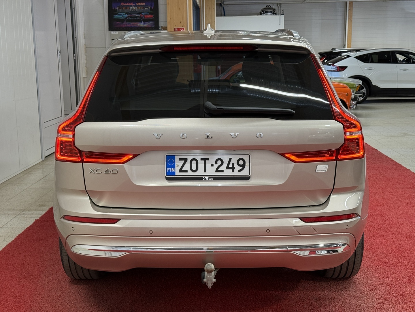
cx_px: 208
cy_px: 156
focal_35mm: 48
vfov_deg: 30.3
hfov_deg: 39.7
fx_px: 575
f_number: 1.78
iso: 100
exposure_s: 1/86
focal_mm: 6.76
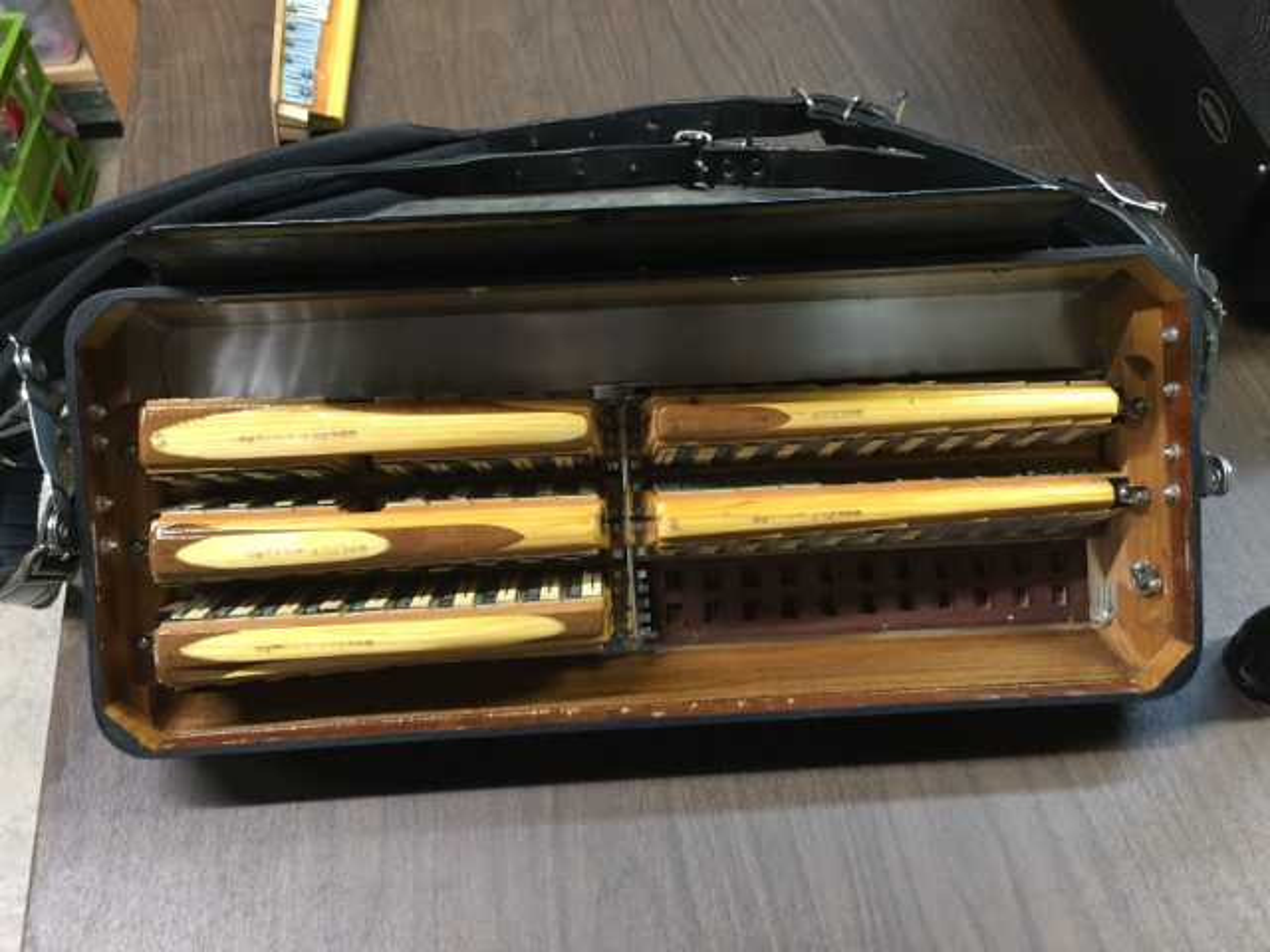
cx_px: 635
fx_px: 1064
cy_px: 476
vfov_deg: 48.2
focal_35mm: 29
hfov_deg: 61.7
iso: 125
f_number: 2.2
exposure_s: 1/30
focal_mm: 4.15
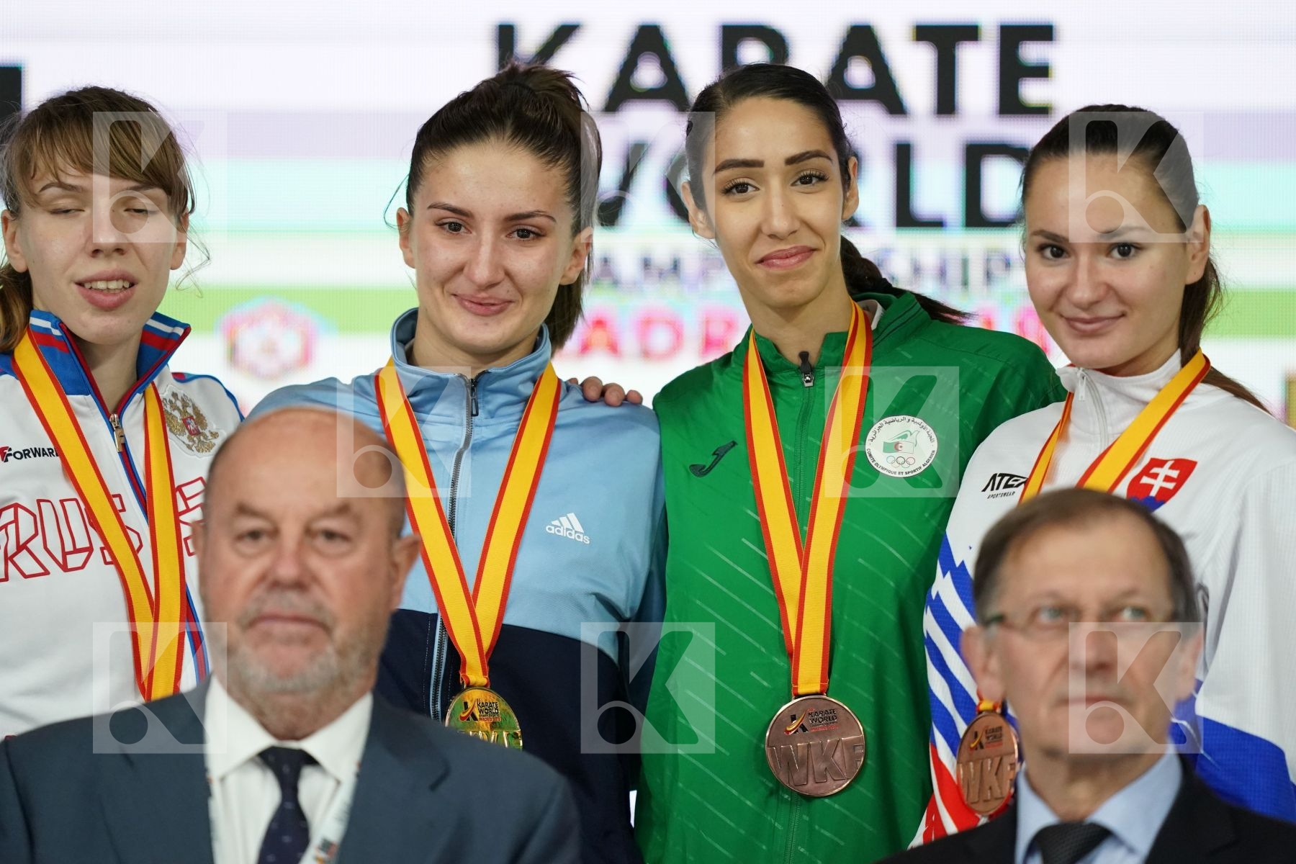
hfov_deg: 5.2
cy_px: 432
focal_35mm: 400
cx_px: 648
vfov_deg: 3.4
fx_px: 14399
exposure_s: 1/500
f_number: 2.8
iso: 4000
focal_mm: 400
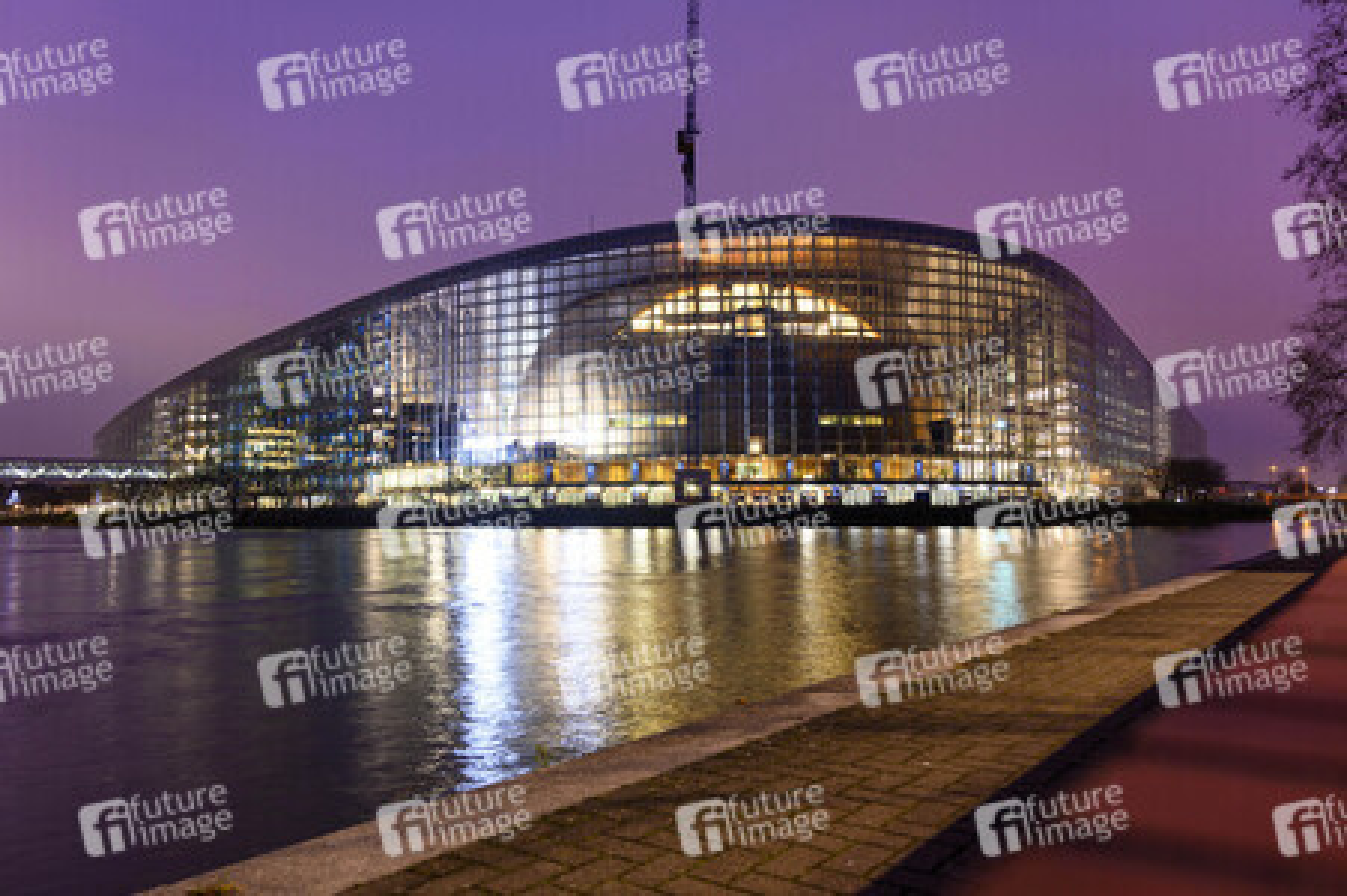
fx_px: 897
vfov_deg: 53.1
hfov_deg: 73.8
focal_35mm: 24
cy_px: 448
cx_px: 674
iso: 80
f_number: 4
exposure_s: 2
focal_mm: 24
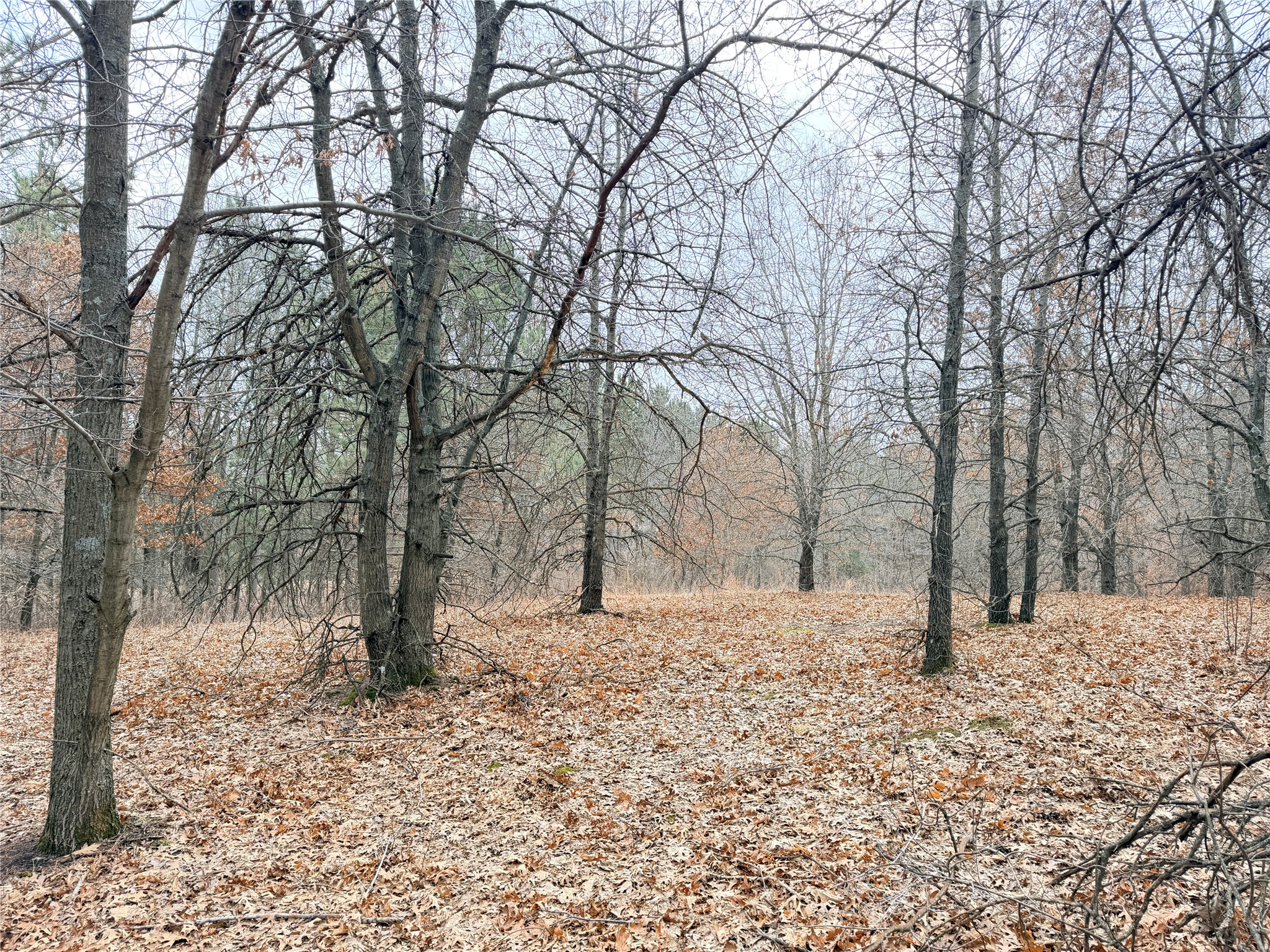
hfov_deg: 71.6
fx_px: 881
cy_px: 476
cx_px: 635
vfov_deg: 56.8
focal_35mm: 24
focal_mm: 6.76
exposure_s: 1/501
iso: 100
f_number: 1.78
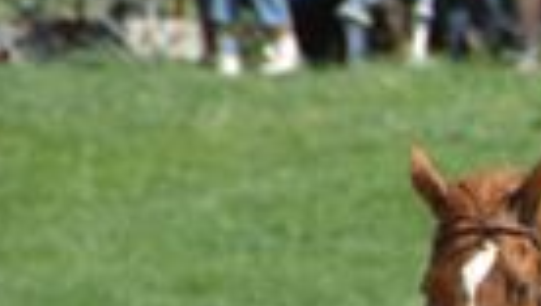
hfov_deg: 1.5
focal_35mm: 1454
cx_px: 976
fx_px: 20882
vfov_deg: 0.8
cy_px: 394
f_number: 5.6
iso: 500
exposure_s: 1/1000
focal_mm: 200
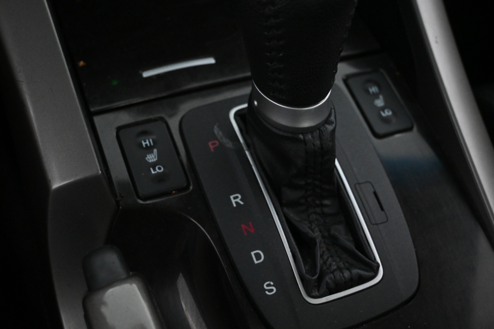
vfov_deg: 29.9
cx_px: 247
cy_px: 164
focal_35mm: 45
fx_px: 617
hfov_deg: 43.6
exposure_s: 1/50
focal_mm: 30
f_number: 4.8
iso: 4000
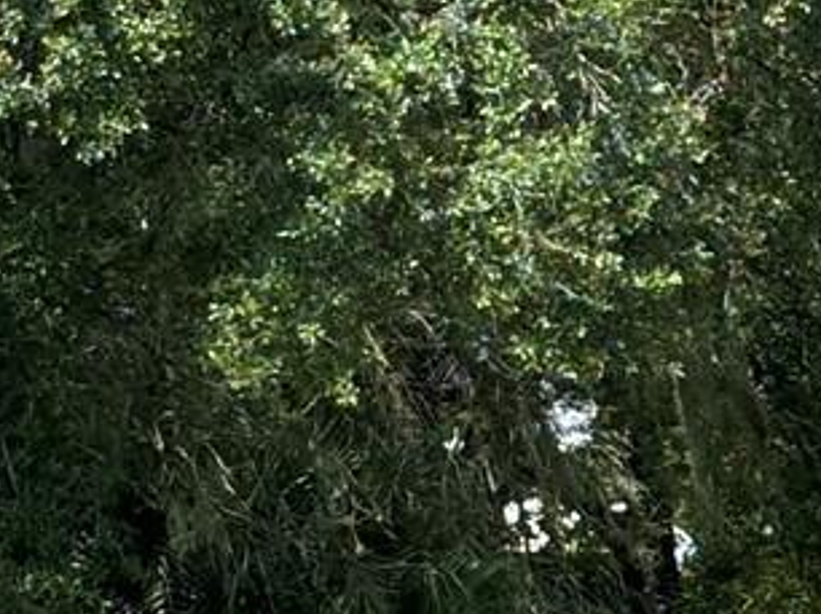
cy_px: 102
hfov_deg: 7.3
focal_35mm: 272
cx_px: 574
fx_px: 6446
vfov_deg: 5.5
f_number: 1.6
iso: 32
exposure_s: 1/1233
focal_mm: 5.96
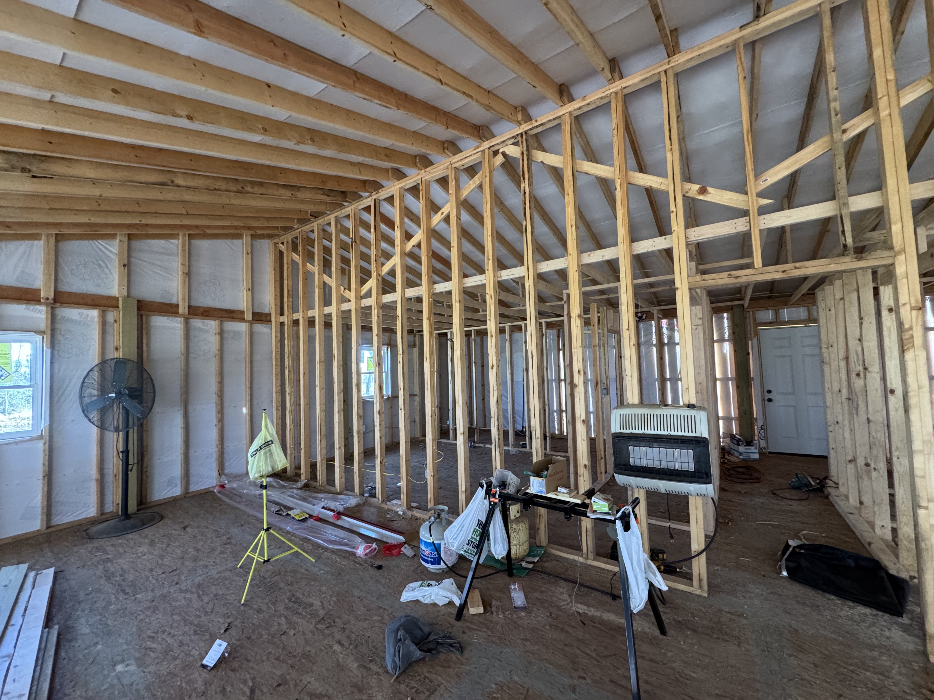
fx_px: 378
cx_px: 467
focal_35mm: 14
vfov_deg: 85.7
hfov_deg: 102.1
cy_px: 350
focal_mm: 2.22
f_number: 2.2
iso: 400
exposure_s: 1/60
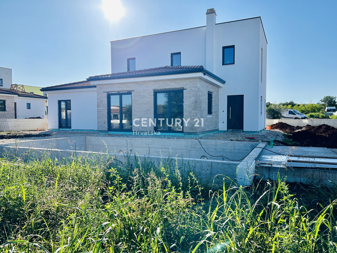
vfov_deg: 53.1
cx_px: 168
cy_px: 126
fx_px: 253
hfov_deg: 67.3
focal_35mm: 26
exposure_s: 1/3460
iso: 50
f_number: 1.5
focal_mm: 5.7
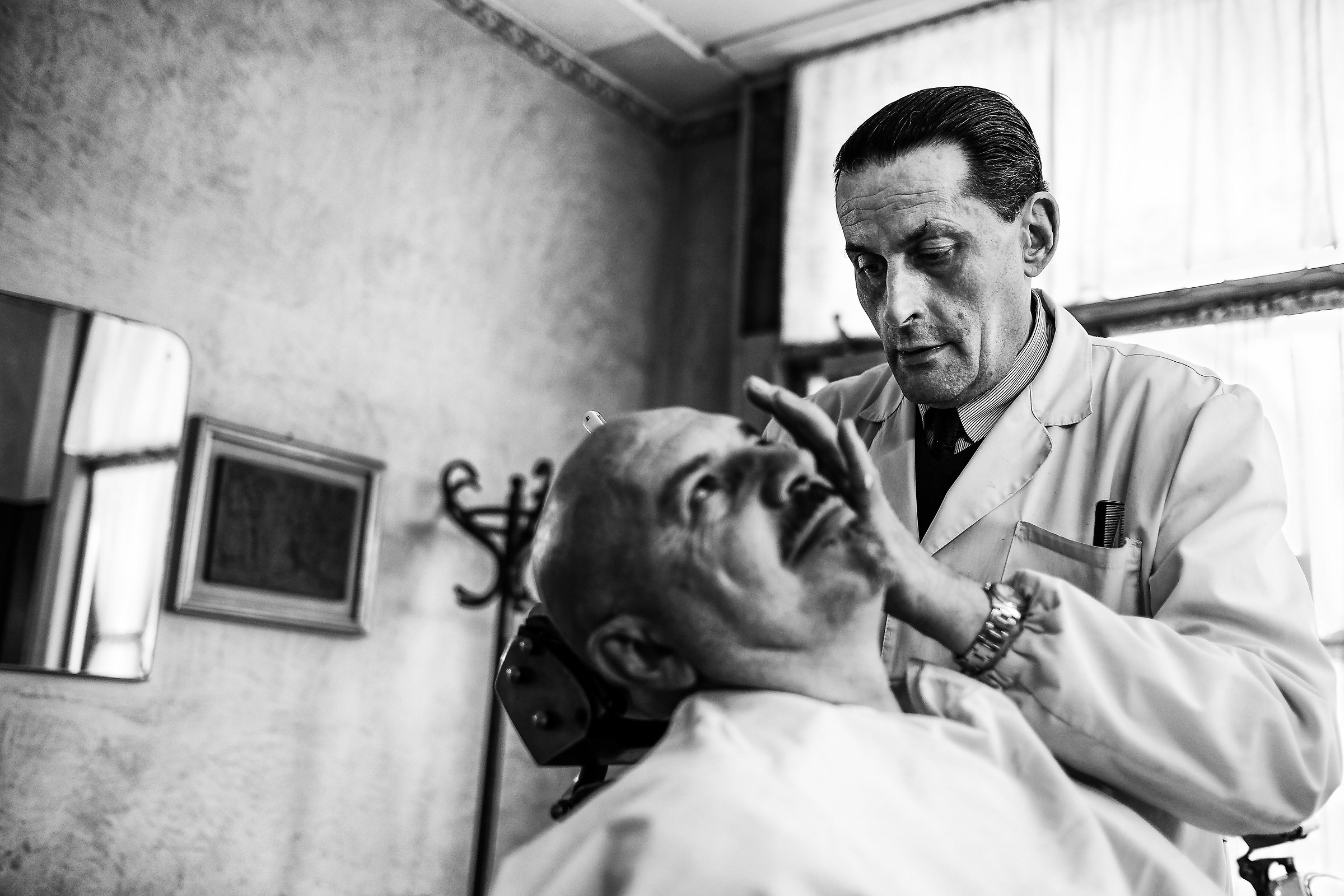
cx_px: 672
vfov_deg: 37.9
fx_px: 1307
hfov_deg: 54.4
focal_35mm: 35
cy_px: 448
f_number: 1.4
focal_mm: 23
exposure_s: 1/125
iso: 320
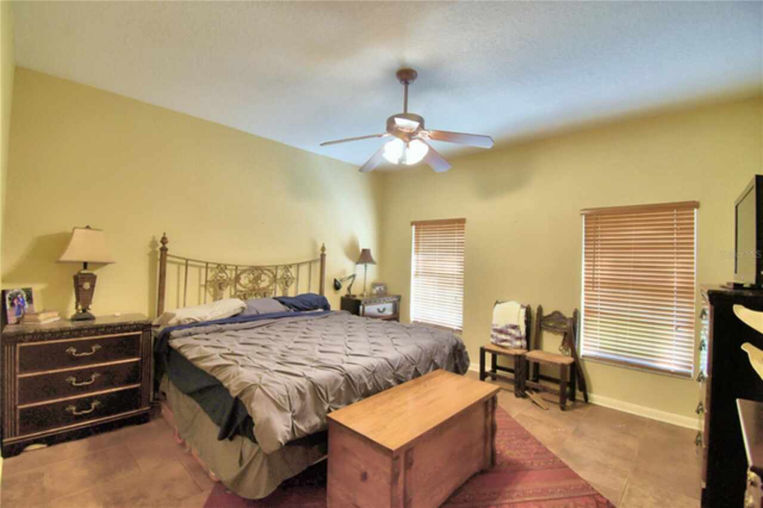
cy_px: 254
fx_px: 318
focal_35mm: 15
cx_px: 382
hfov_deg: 100.4
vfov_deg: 77.3
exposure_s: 1/40
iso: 400
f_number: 4.5
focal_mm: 10
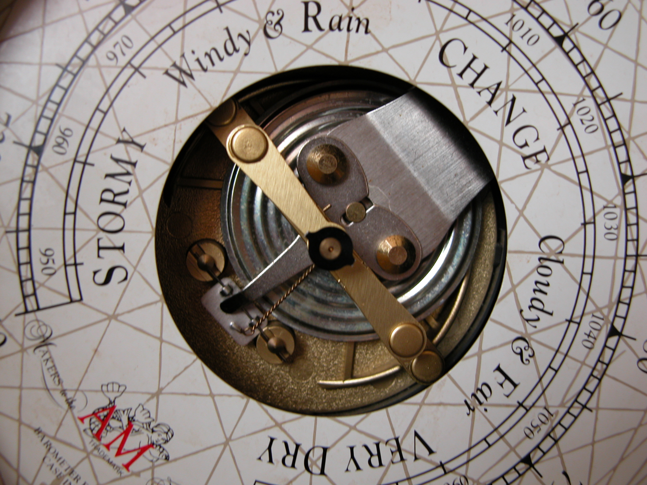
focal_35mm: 46
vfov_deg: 31.5
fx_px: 860
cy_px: 242
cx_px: 324
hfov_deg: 41.2
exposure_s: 1/53.2
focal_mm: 11.6
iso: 100
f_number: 3
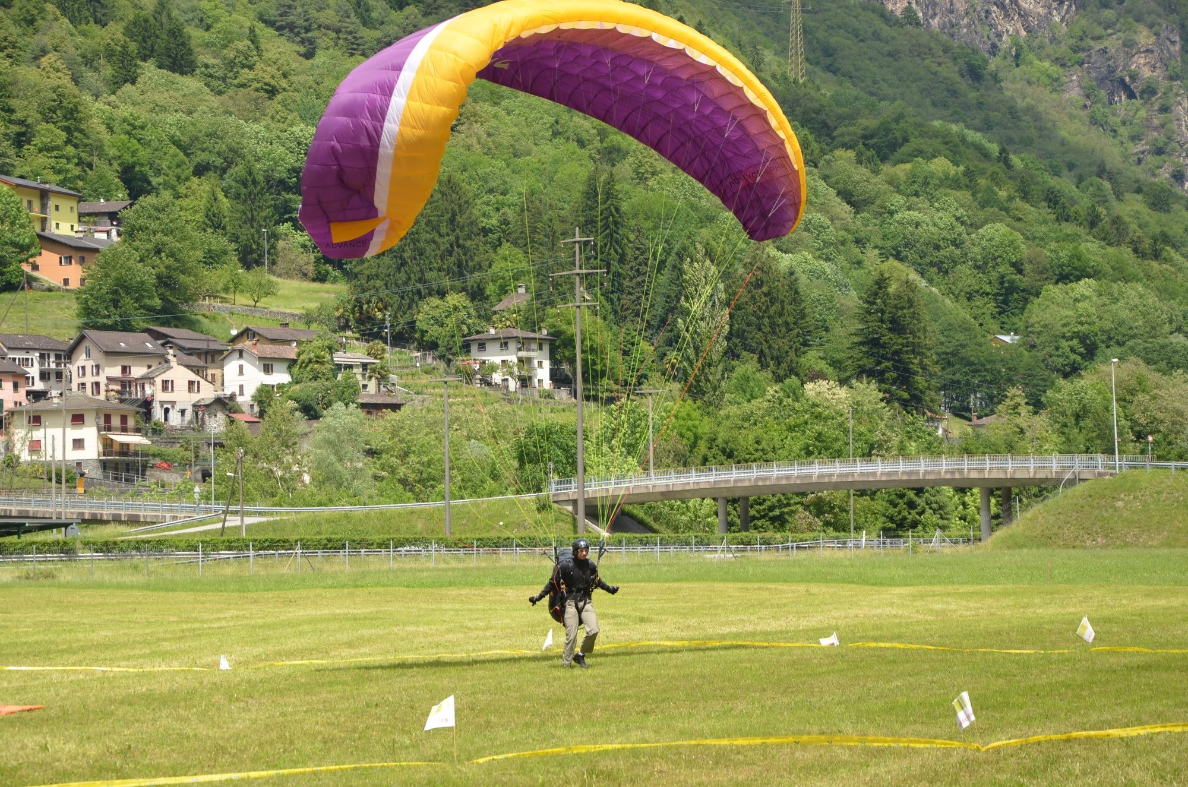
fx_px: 3705
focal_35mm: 112
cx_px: 594
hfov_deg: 18.2
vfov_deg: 12.1
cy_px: 394
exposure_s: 1/250
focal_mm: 75
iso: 140
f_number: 8
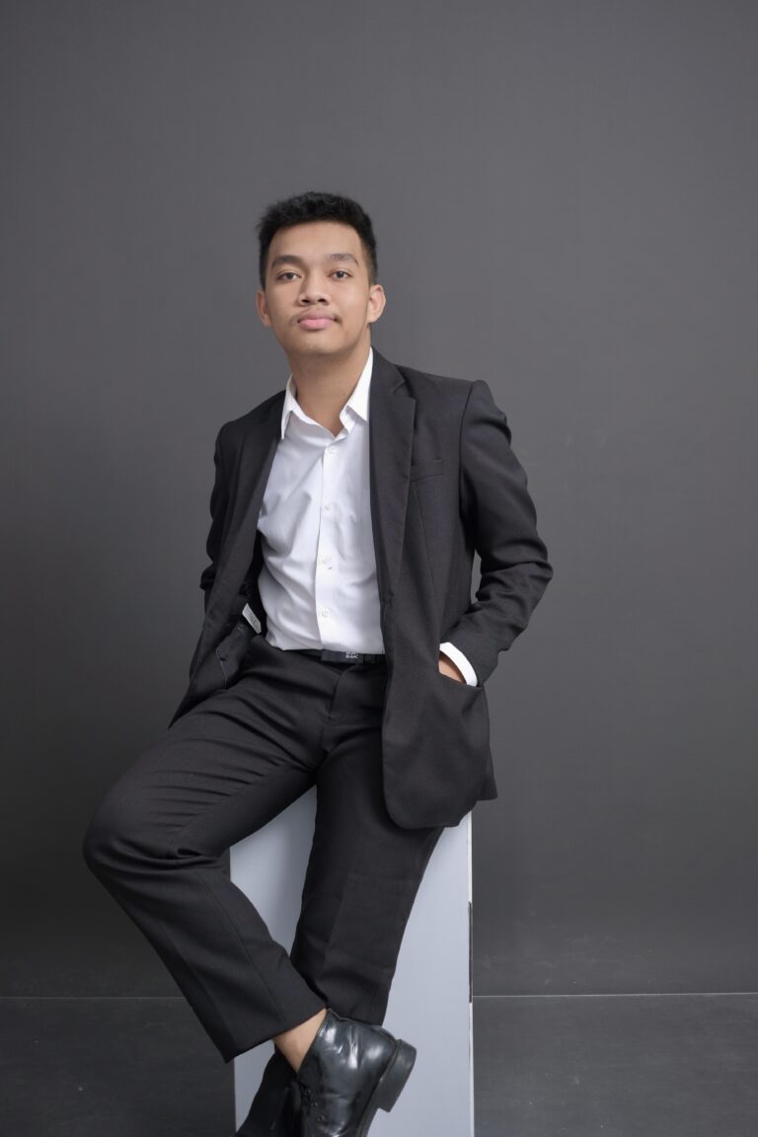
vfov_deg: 47.4
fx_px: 1295
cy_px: 568
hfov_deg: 32.6
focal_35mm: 41
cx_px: 379
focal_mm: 27
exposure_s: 1/125
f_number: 3.2
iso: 320
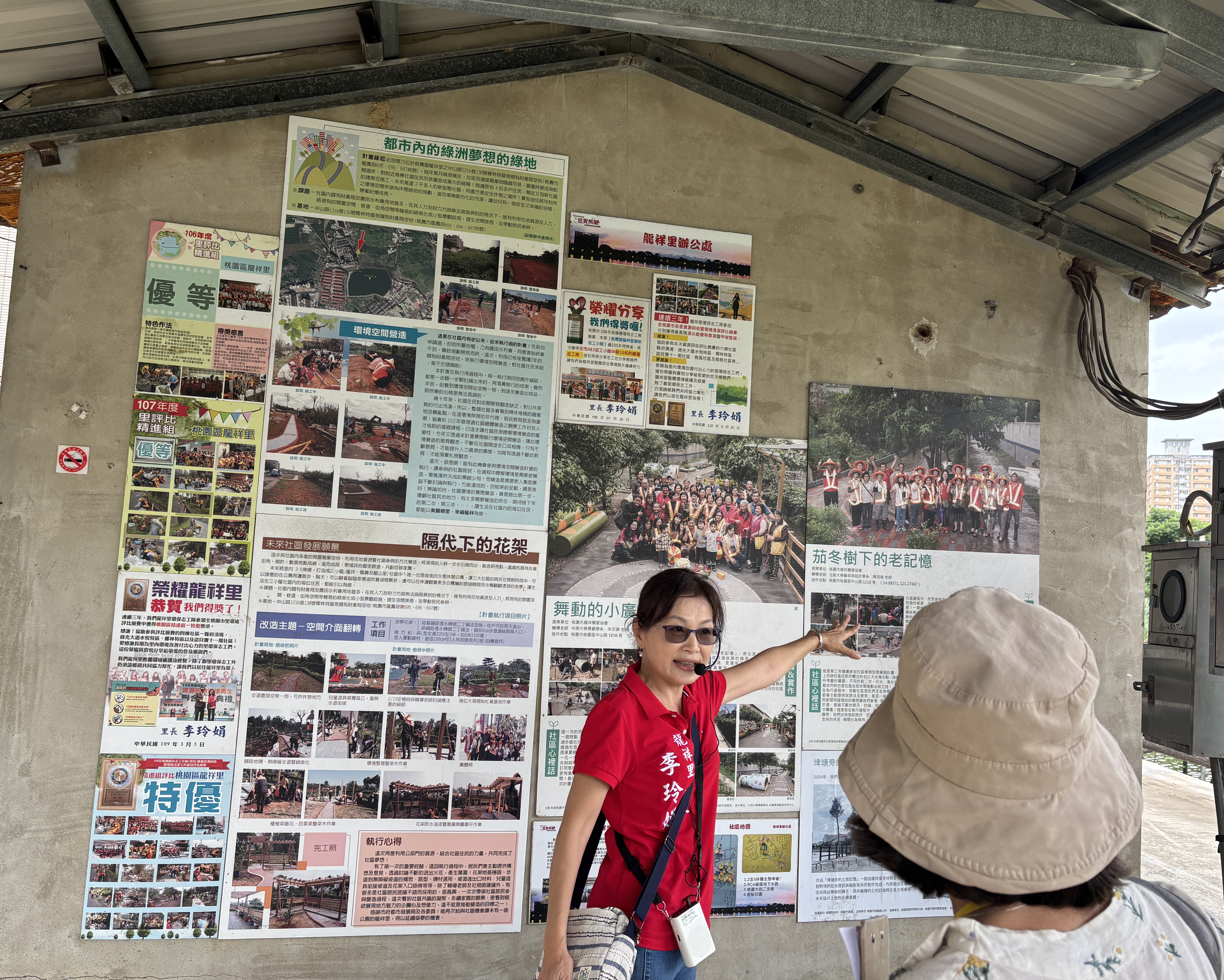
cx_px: 635
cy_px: 485
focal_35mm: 28
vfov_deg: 51.5
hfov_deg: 62.2
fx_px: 1014
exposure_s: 1/433
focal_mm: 5.96
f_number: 1.6
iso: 50
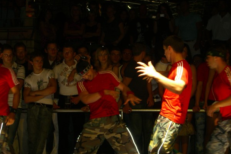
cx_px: 116
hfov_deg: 28.5
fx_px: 455
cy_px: 80
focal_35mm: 71
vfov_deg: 19.2
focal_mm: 14.2
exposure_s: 1/60
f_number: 4
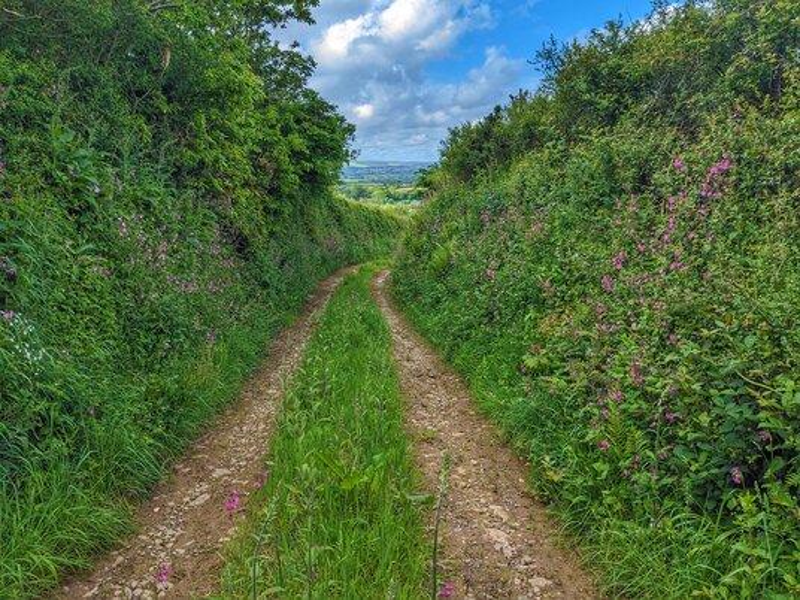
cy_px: 300
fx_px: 624
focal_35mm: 27
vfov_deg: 51.4
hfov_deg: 65.3
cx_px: 400
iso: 38
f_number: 1.73
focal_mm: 4.38
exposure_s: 1/1462
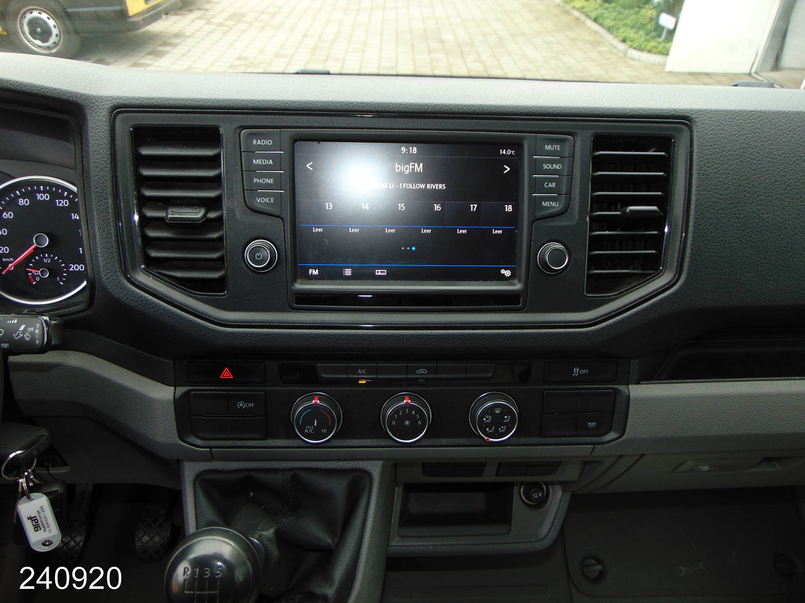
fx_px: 581
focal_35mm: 25
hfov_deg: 69.4
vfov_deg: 54.9
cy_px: 302
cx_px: 402
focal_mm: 4.5
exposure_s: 1/30
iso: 80
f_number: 3
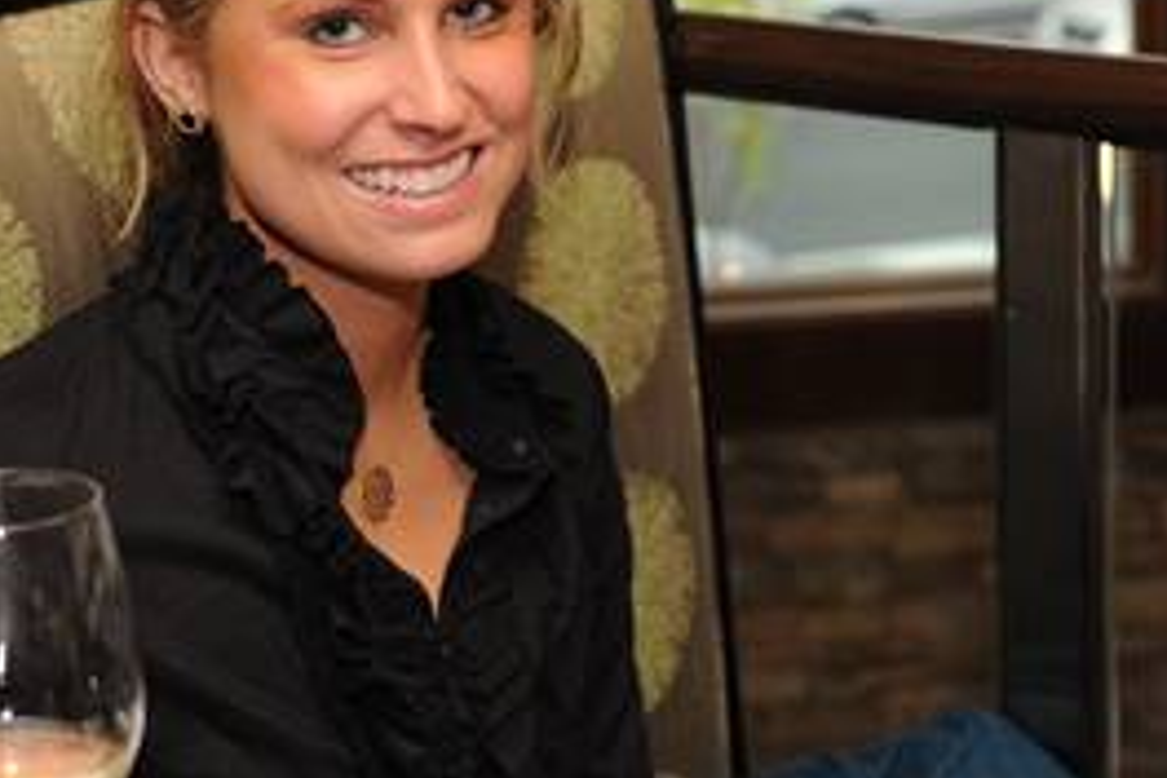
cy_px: 106
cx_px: 349
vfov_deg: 13.1
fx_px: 3371
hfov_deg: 19.6
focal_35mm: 104
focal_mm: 50
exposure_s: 1/125
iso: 1600
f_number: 4.5
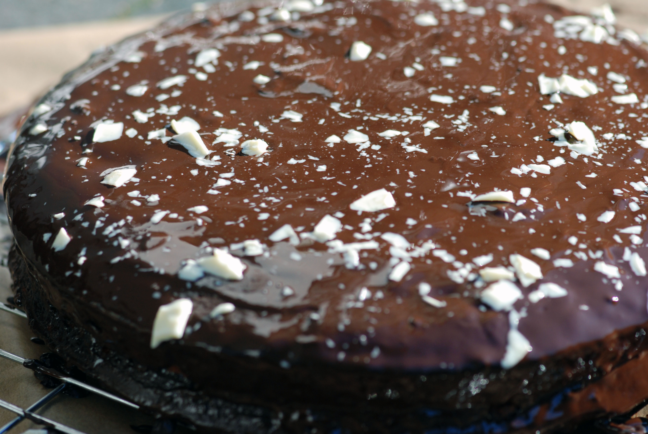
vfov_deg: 8.7
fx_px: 2838
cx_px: 324
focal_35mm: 158
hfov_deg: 13.0
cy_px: 217
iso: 200
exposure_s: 1/320
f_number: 4.5
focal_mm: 105
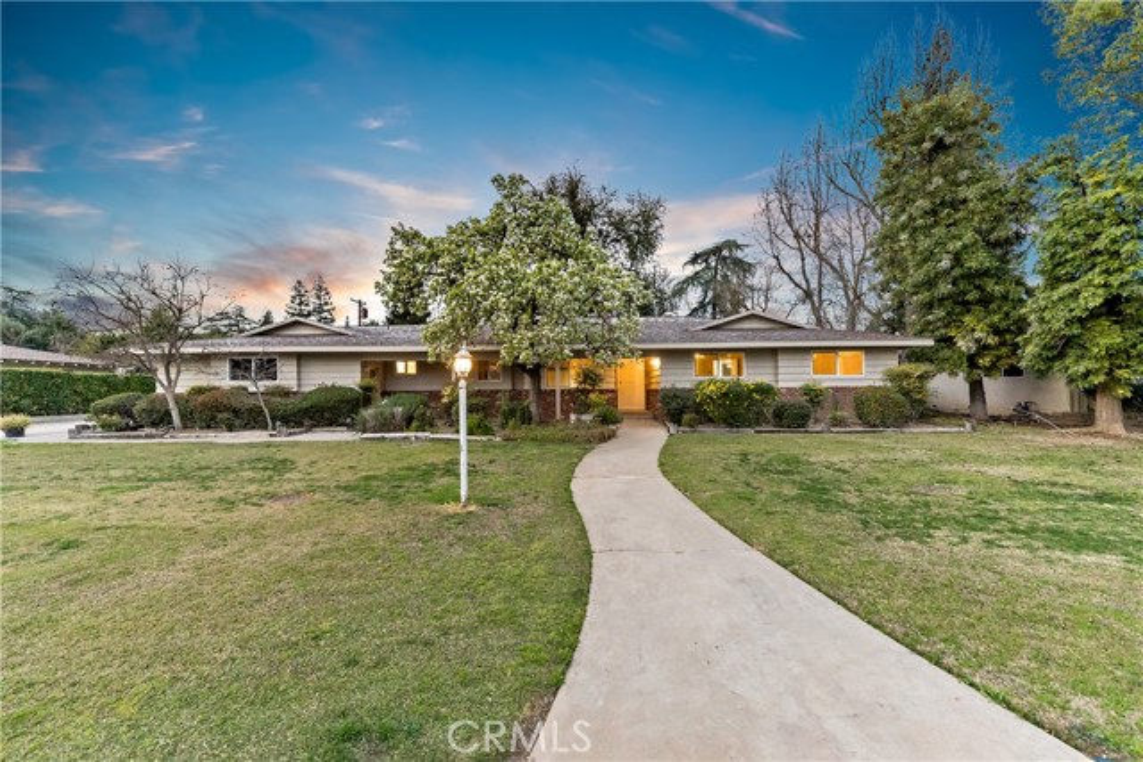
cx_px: 572
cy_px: 381
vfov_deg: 81.2
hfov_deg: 104.2
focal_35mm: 14
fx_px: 445
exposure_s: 1/160
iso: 2500
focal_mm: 14
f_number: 2.8
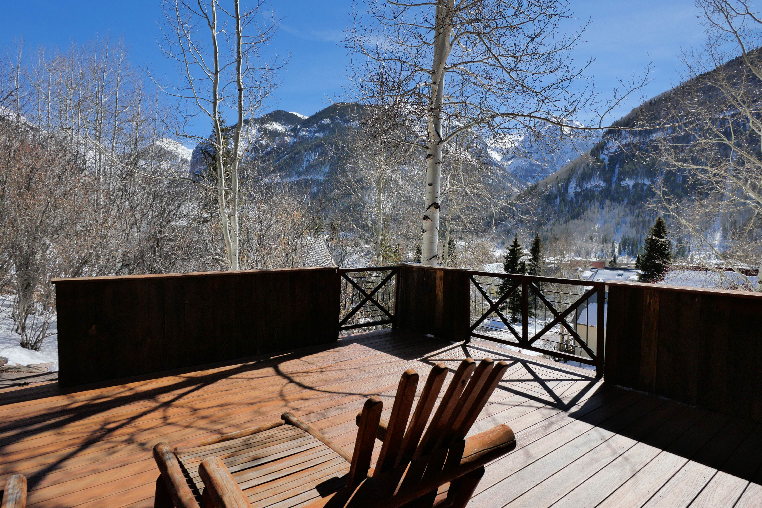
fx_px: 381
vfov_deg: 67.4
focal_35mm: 18
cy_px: 254
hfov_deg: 90.0
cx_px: 381
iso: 800
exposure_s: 1/1300
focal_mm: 9
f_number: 6.3
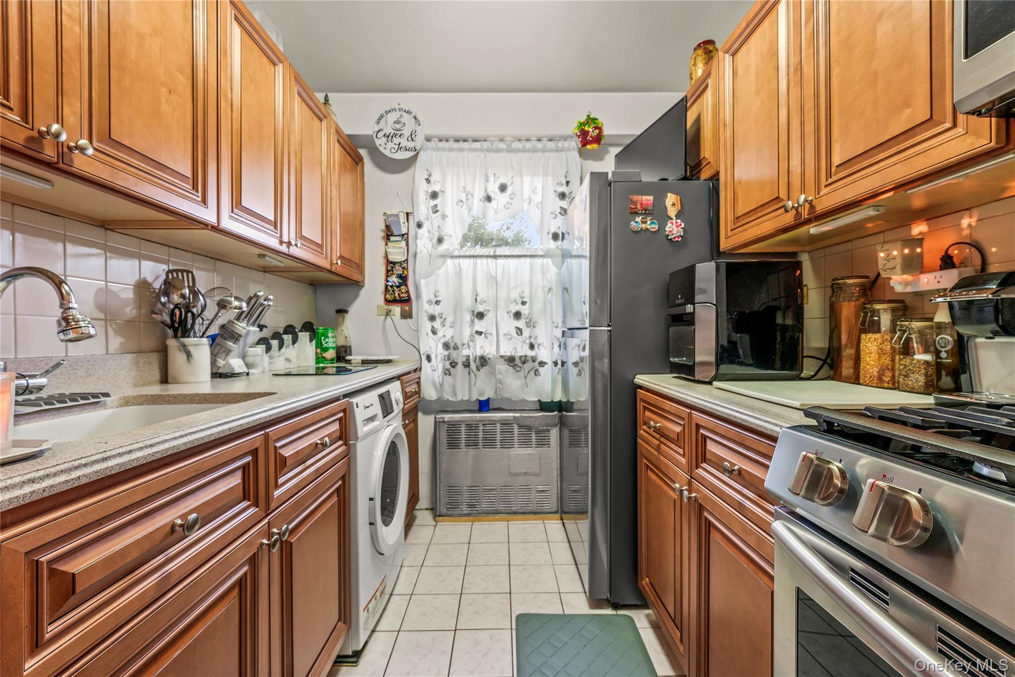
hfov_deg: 104.3
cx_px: 508
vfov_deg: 81.2
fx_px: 395
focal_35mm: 14
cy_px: 338
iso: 800
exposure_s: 1/8
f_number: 8
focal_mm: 14
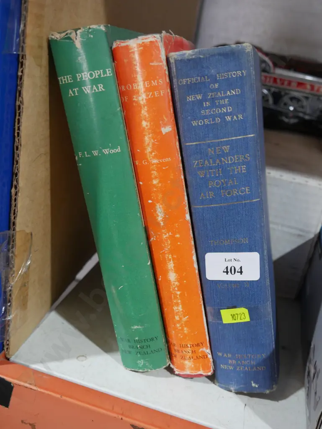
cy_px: 214
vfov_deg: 51.3
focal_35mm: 36
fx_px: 446
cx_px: 161
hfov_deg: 39.7
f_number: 4
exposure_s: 1/60
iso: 1000
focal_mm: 18
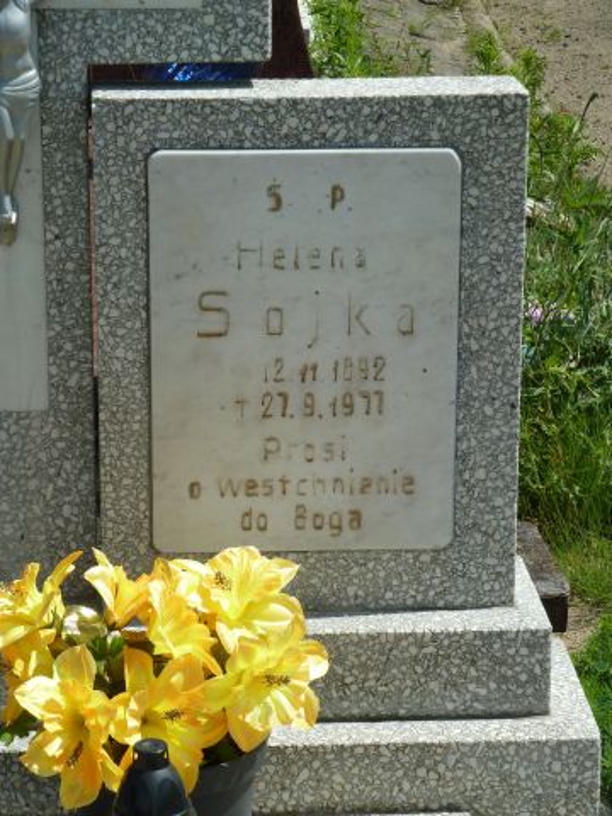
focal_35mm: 119
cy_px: 408
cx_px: 306
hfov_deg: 12.5
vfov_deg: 16.6
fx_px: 2805
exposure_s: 1/500
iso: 80
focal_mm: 19.5
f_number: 5
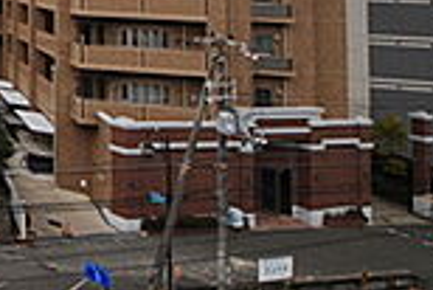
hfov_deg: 20.5
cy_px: -70
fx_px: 602
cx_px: -402
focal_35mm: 50
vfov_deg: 24.2
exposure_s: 1/160
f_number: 9
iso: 200
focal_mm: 8
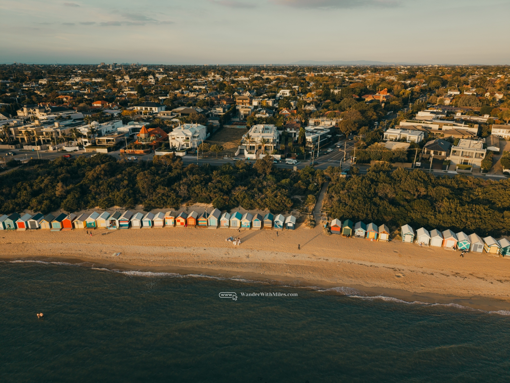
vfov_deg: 56.8
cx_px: 255
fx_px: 354
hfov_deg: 71.6
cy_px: 192
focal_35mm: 24
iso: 120
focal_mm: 8.67
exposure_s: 1/25
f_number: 1.8
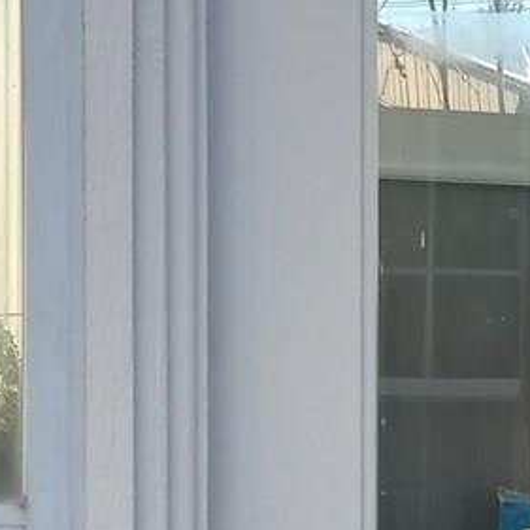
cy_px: 447
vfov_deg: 8.9
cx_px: 577
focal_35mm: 196
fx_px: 3395
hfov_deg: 8.9
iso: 40
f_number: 1.8
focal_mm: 3.94
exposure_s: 1/522
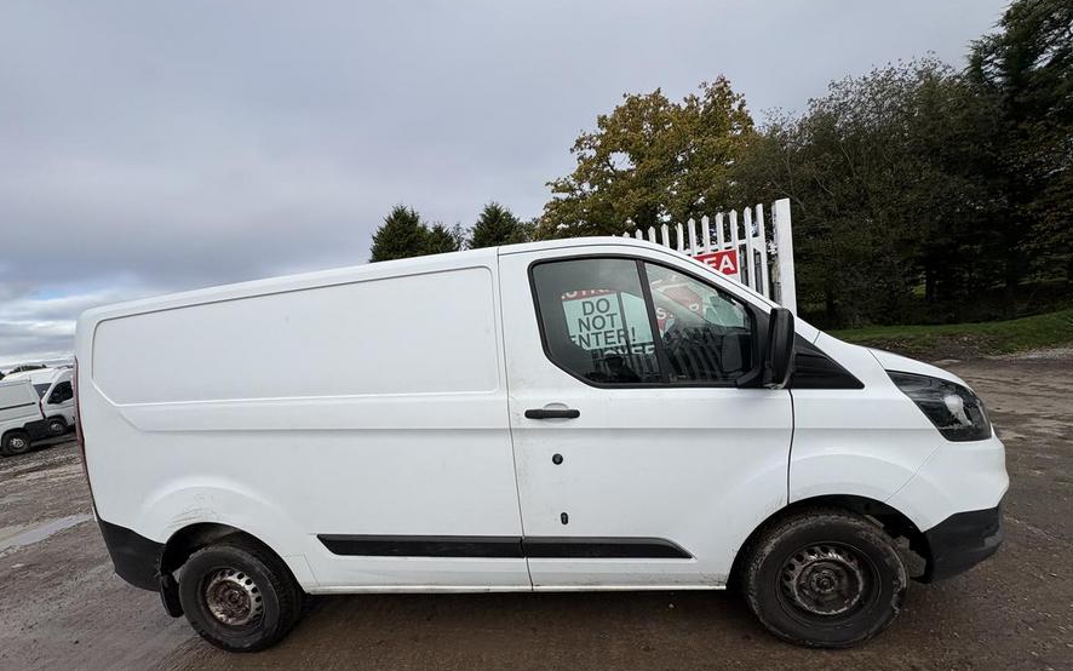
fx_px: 439
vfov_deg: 74.1
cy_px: 397
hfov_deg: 101.5
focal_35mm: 15
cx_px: 533
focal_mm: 2.22
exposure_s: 1/2083
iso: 50
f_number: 2.2
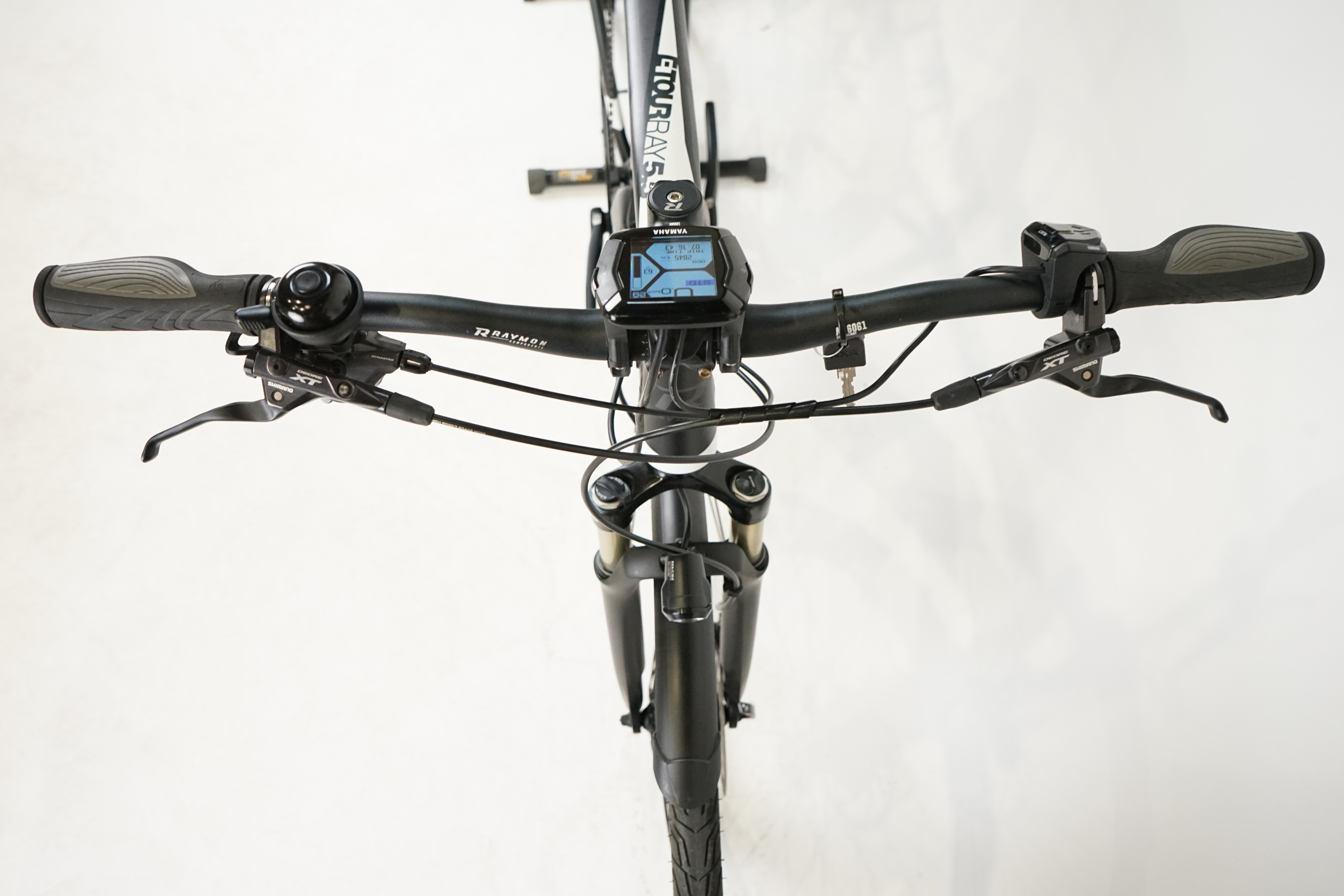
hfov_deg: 65.5
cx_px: 672
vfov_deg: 46.4
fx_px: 1045
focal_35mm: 28
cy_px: 448
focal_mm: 28
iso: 3200
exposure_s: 1/200
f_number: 5.6
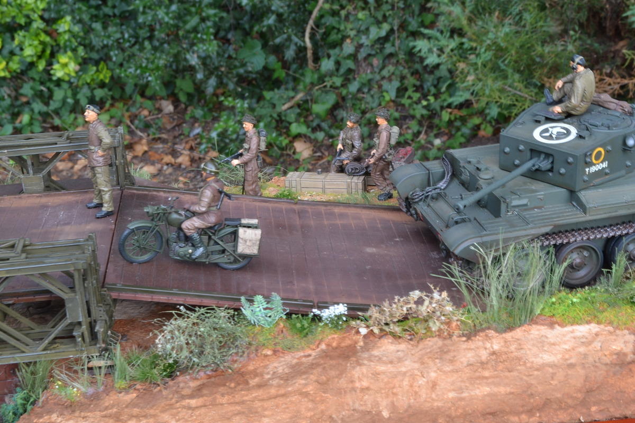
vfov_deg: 22.6
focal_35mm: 60
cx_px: 318
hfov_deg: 33.4
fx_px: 1058
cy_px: 212
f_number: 22
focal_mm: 40
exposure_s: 1/4
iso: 400
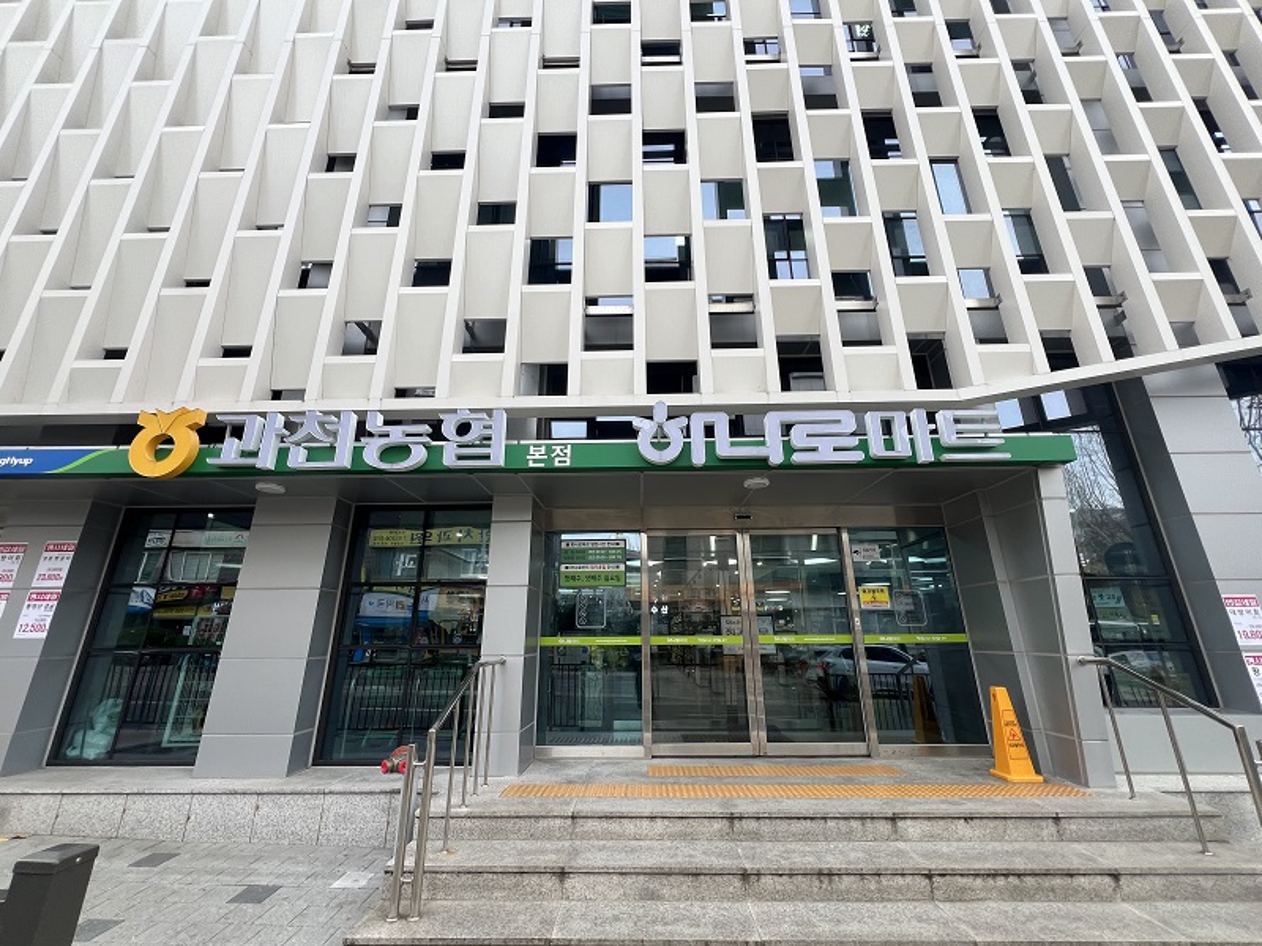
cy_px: 473
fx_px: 474
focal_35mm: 13
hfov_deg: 106.2
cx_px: 631
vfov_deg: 89.9
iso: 32
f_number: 1.8
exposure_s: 1/146
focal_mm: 1.57
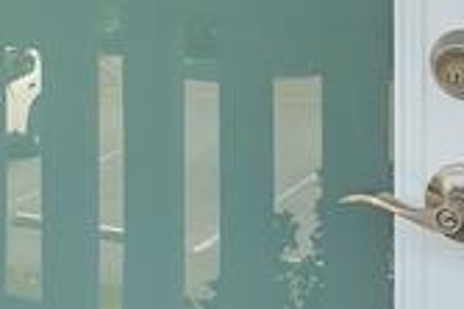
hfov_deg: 23.5
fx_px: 1107
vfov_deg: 14.9
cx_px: 128
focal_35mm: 86
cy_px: -125
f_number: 13
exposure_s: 1/30
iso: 800
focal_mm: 14
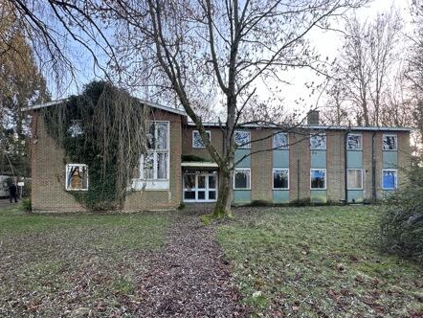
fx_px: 232
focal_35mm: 19
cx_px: 215
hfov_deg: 84.6
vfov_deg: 68.3
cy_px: 185
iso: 100
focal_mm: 2.22
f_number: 2.2
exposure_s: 1/99
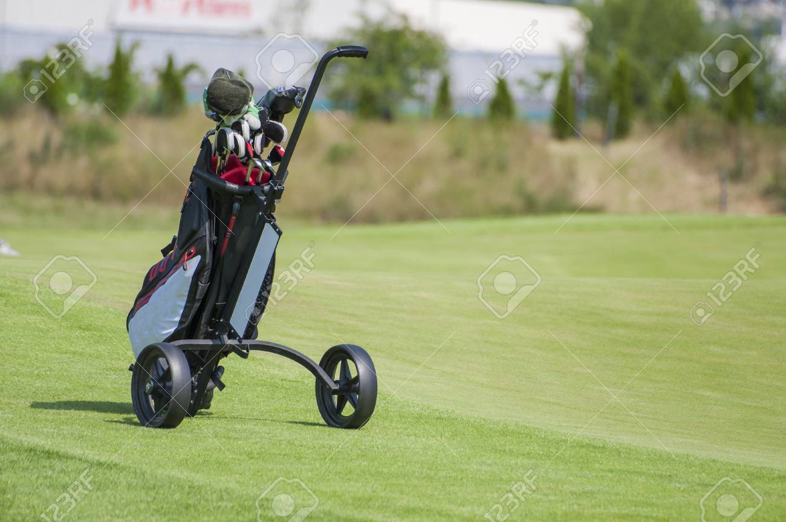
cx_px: 393
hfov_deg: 5.1
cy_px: 261
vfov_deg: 3.4
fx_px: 8830
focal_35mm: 405
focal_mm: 270
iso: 500
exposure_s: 1/2000
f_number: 5.6
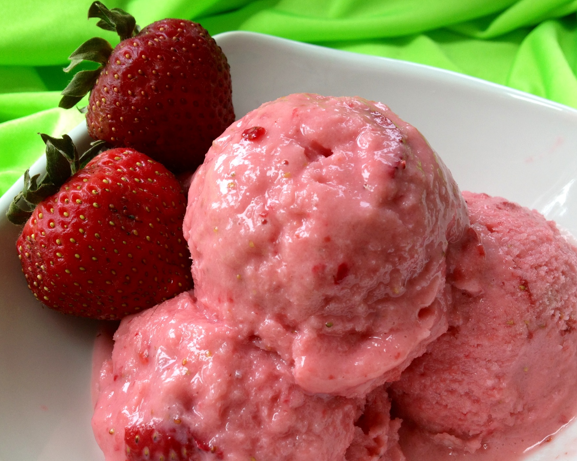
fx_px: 683
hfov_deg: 45.8
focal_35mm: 40
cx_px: 268
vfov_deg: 37.3
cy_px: 249
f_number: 2.4
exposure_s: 1/60
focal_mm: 4.28
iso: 50
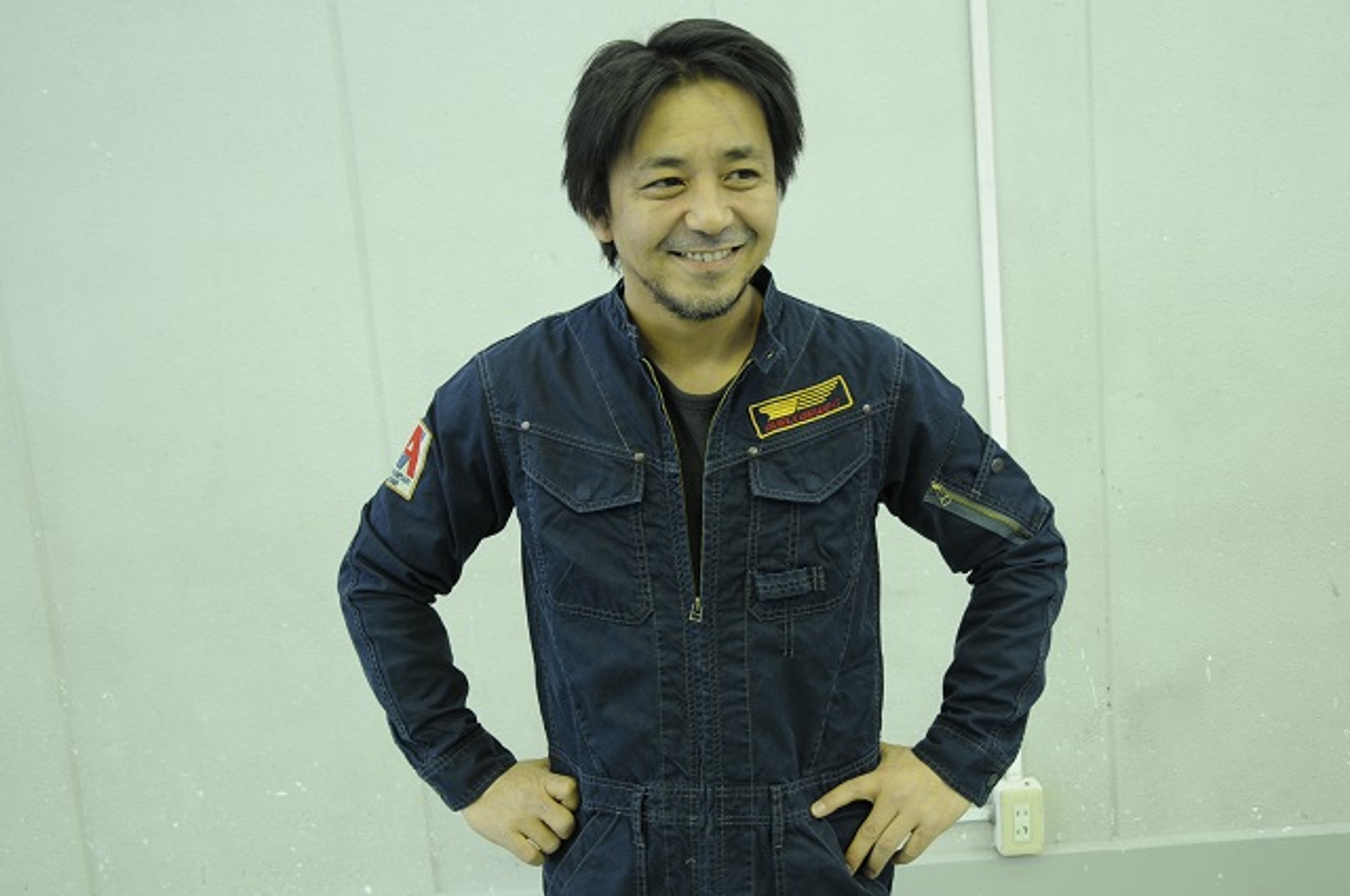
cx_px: 675
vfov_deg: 34.1
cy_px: 448
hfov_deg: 49.6
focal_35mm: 39
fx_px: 1461
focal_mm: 26
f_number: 4
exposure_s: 1/50
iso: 250
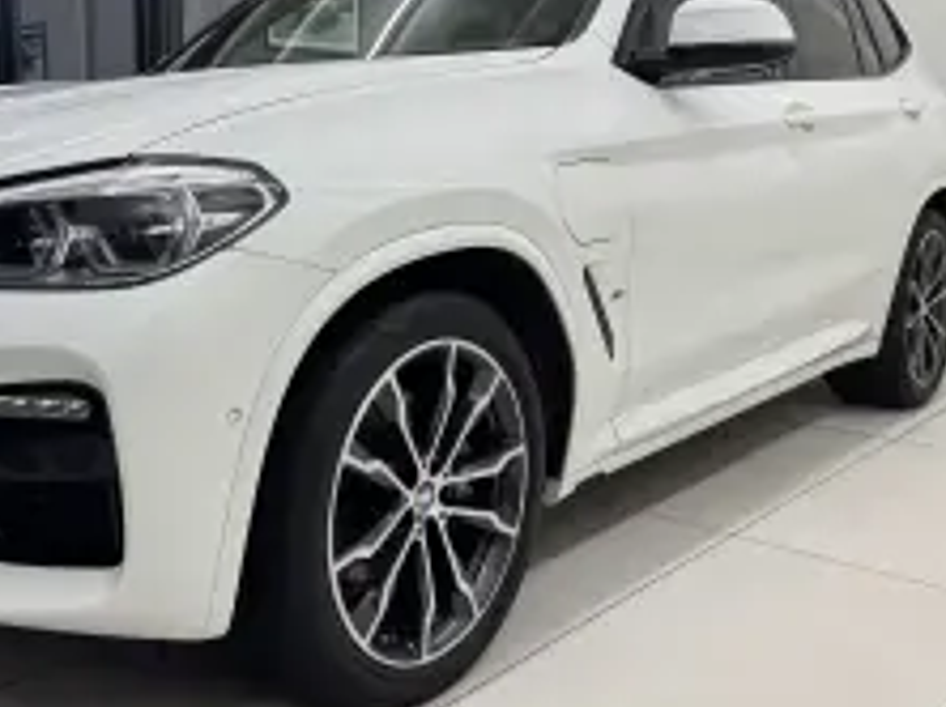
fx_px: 1065
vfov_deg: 36.6
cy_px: 281
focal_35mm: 39
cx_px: 286
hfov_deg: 46.8
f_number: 1.78
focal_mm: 6.76
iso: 160
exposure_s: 1/100
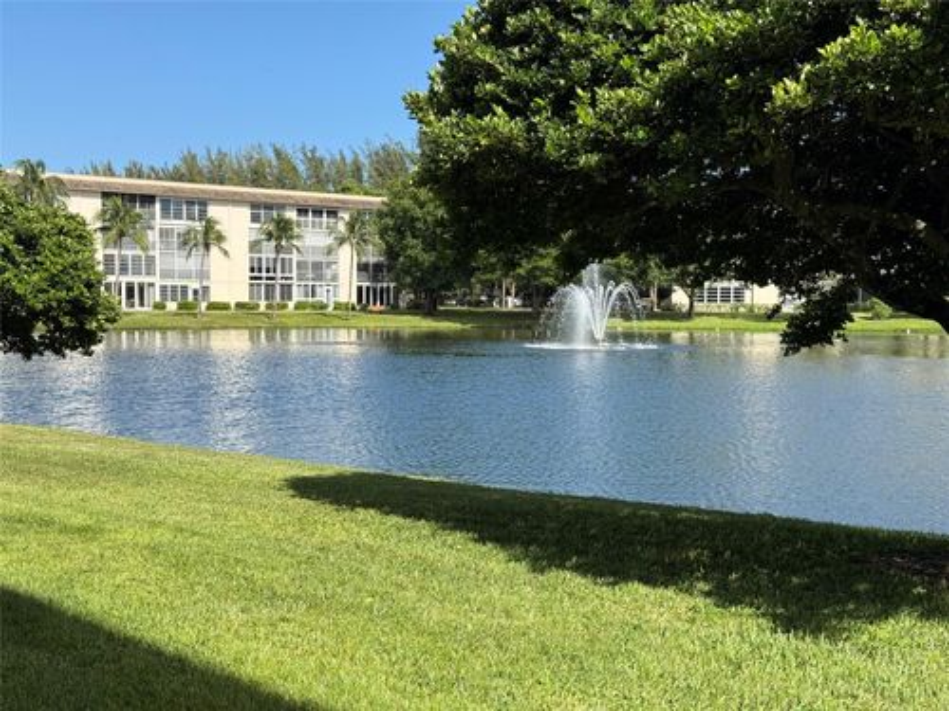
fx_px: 1316
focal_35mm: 48
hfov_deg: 39.7
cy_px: 356
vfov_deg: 30.3
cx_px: 474
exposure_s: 1/3534
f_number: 1.78
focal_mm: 6.76
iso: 64
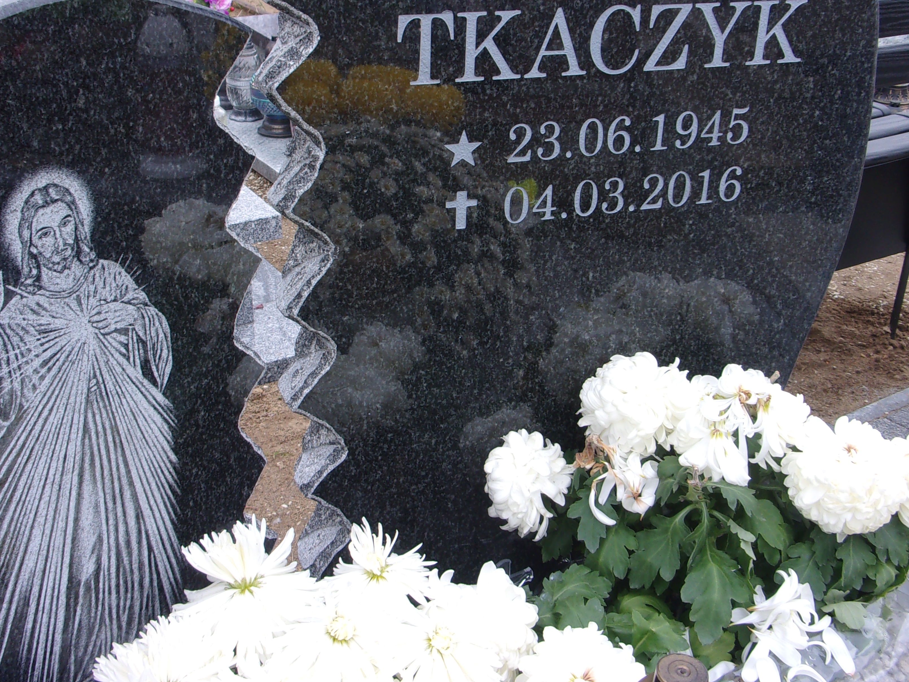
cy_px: 284
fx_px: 1050
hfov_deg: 46.8
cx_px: 442
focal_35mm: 40
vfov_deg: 35.9
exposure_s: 1/42
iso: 80
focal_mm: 5.1
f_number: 3.9
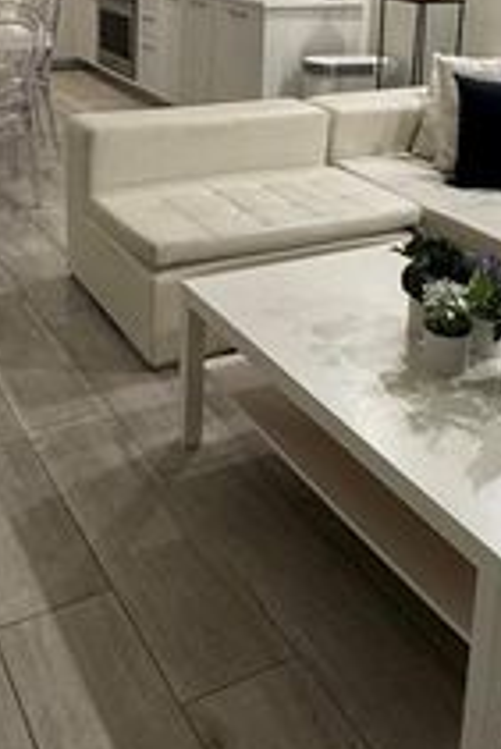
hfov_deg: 29.3
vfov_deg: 40.2
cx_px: 263
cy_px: 105
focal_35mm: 46
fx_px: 959
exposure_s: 1/60
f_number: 2.2
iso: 250
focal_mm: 2.22
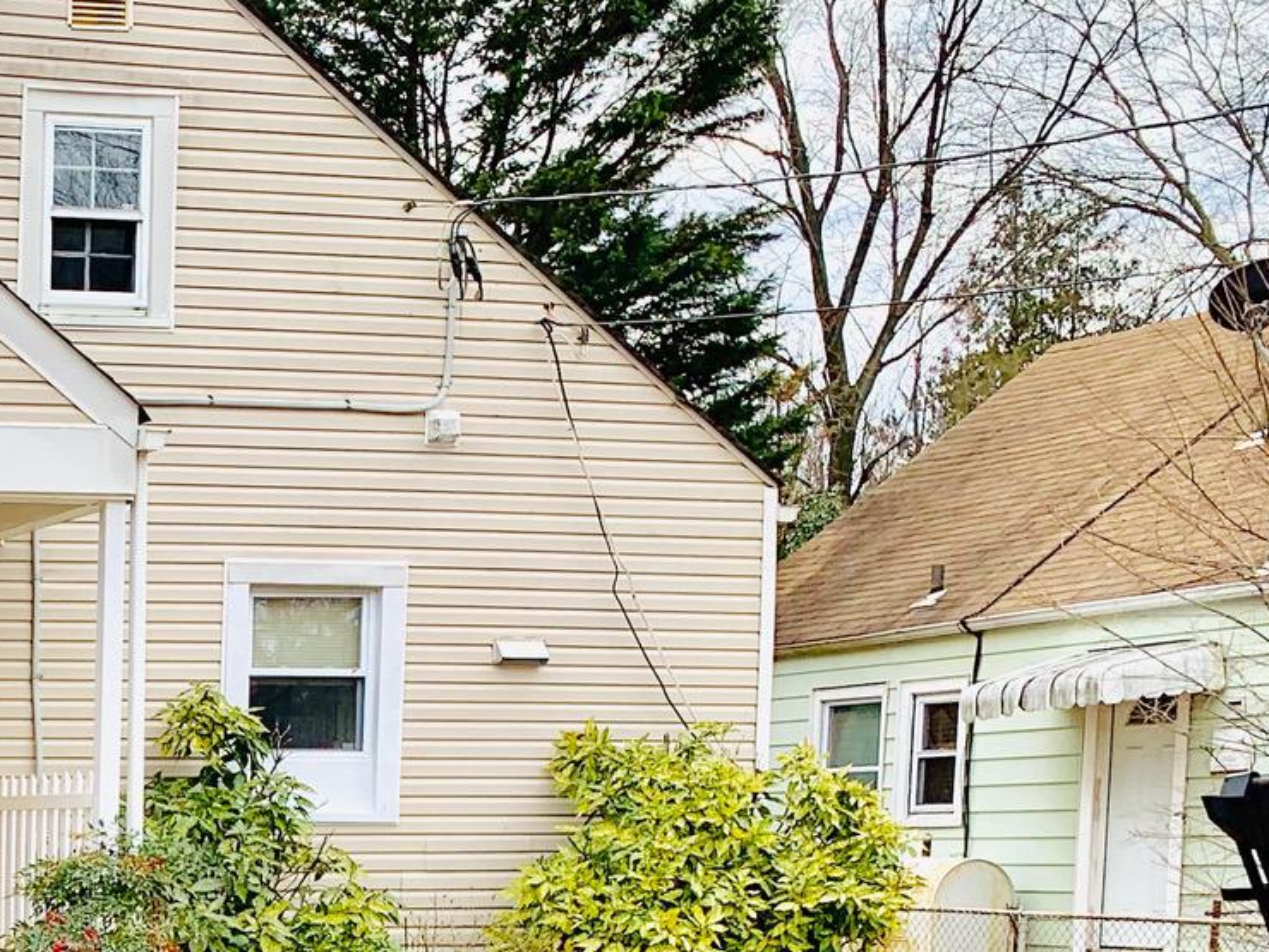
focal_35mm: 72
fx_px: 2639
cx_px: -424
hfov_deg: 23.6
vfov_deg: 19.2
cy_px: 1172
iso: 25
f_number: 1.8
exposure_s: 1/842
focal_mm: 4.25
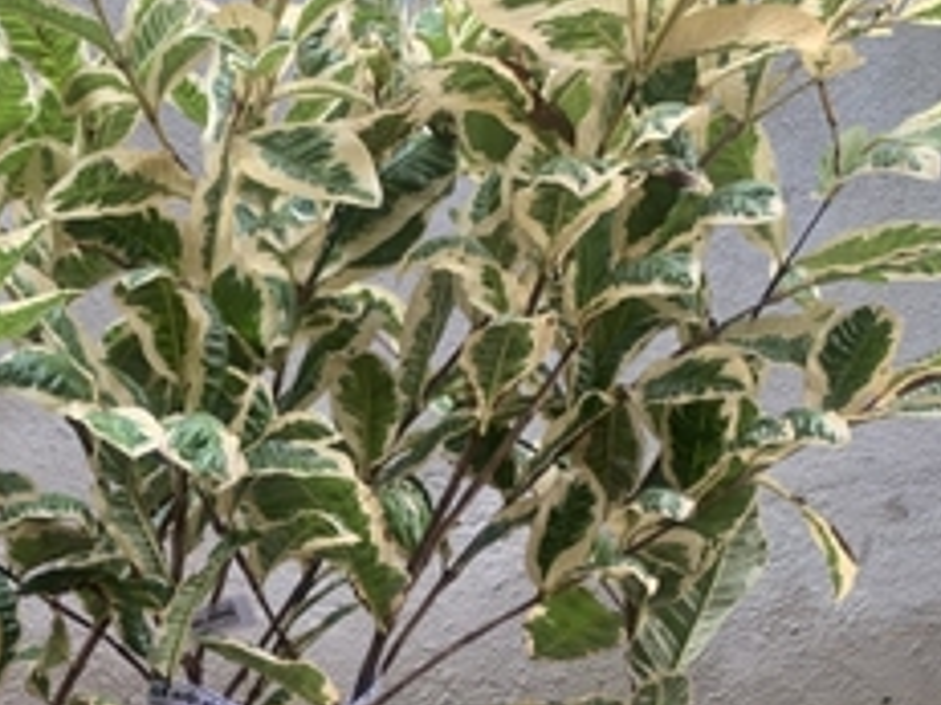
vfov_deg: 25.8
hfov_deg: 33.3
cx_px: 61
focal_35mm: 54
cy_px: 681
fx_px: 1467
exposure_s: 1/69
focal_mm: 4.25
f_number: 1.8
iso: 100
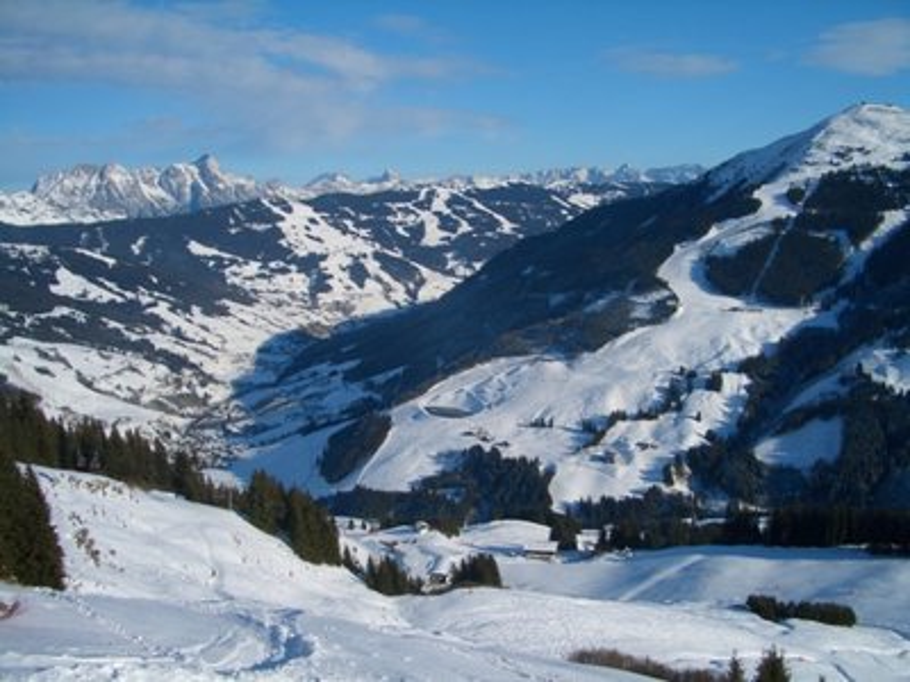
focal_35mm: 35
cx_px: 455
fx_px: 920
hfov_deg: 52.6
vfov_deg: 40.7
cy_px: 341
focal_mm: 5.8
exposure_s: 1/800
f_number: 4.3
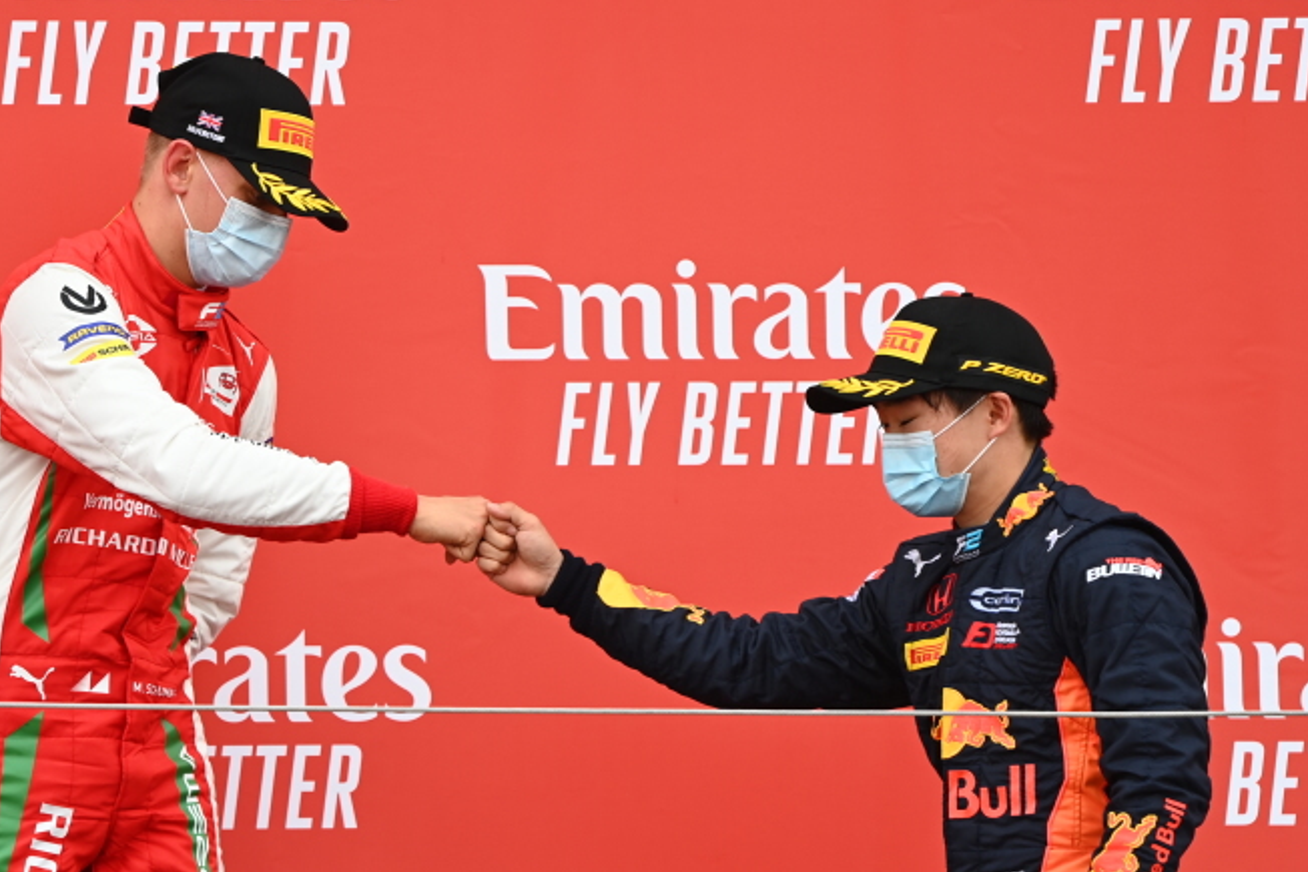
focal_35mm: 518
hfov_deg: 4.0
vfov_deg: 2.7
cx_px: 481
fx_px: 18824
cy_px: 486
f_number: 5.6
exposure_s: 1/640
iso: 400
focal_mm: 330
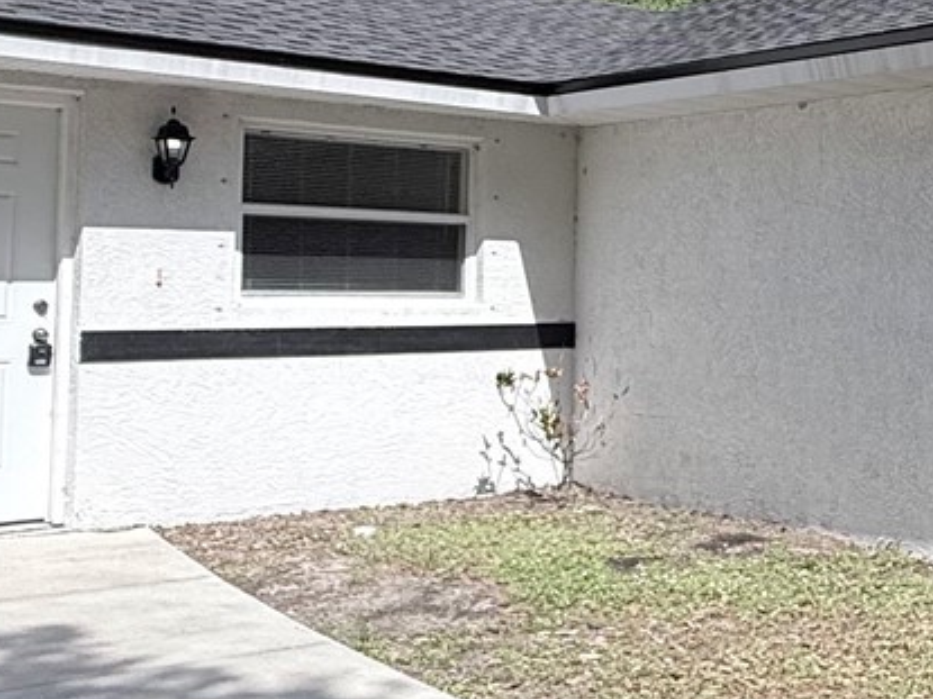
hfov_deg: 31.2
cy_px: 243
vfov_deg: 26.9
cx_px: 1048
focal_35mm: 54
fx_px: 1455
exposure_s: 1/2506
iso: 50
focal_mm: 2.22
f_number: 2.2
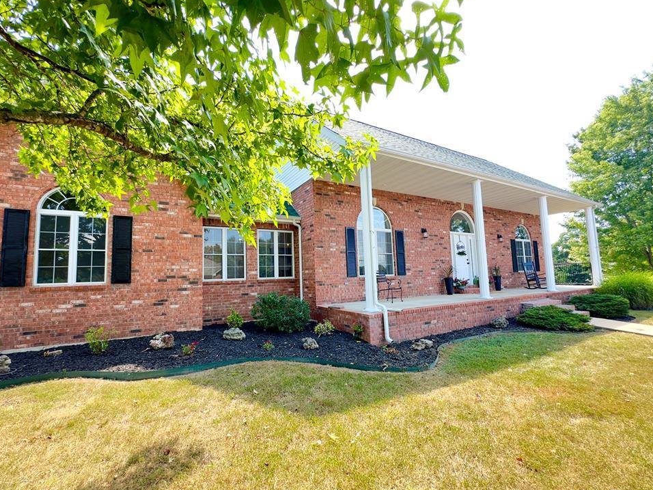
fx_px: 283
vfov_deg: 81.7
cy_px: 253
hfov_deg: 98.1
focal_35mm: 15
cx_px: 311
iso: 40
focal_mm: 2.22
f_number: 2.2
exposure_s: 1/101
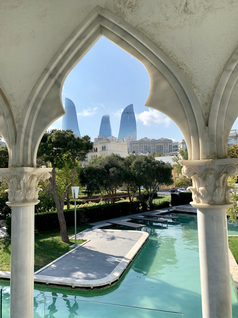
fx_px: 238
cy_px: 159
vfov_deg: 67.3
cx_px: 119
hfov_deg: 53.1
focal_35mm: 26
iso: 25
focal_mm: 4.25
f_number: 1.8
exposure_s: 1/1689
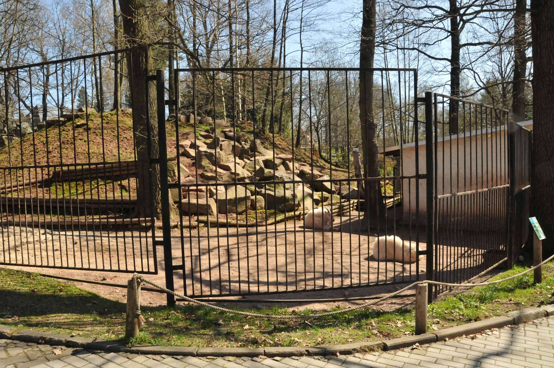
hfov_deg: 67.4
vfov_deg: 47.8
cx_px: 277
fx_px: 415
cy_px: 184
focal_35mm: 27
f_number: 13
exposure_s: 1/640
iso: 1250
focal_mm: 18
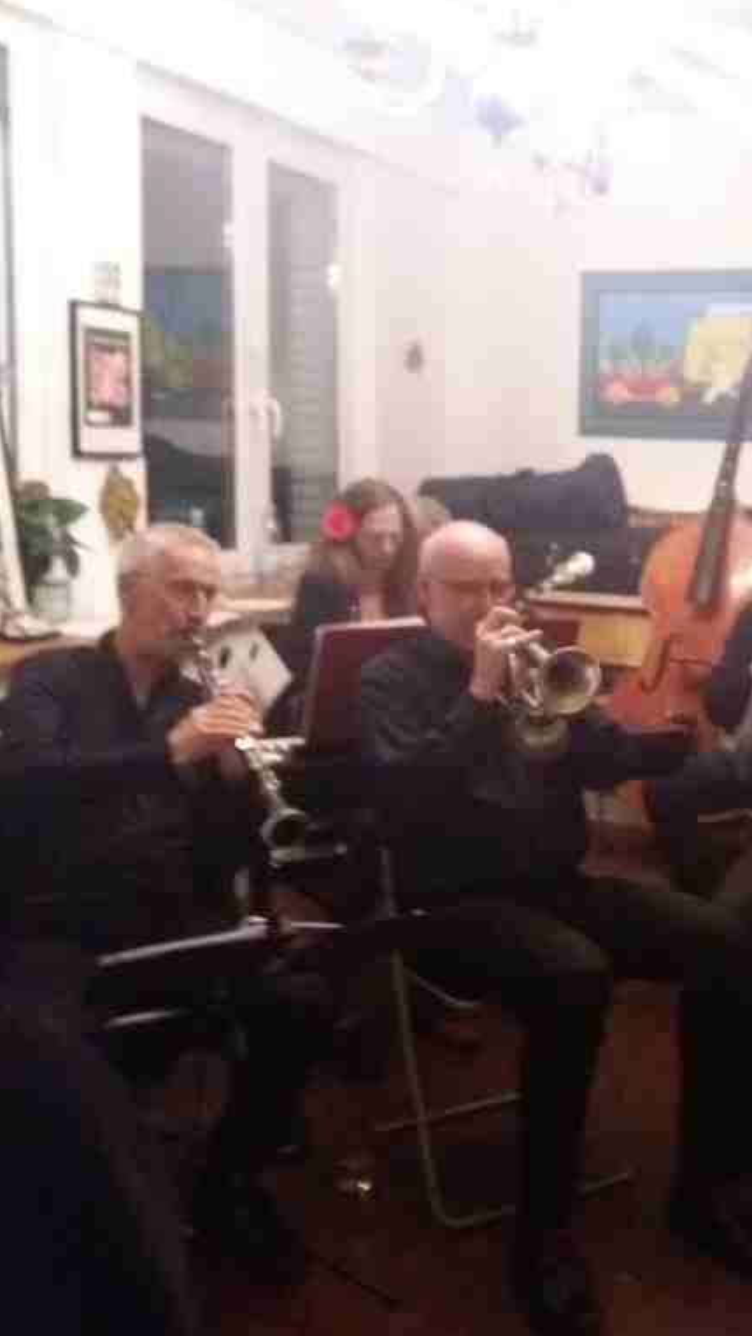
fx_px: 1452
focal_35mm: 41
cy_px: 668
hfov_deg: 28.2
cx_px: 642
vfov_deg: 49.4
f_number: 1.9
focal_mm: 3.7
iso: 1000
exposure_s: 1/17
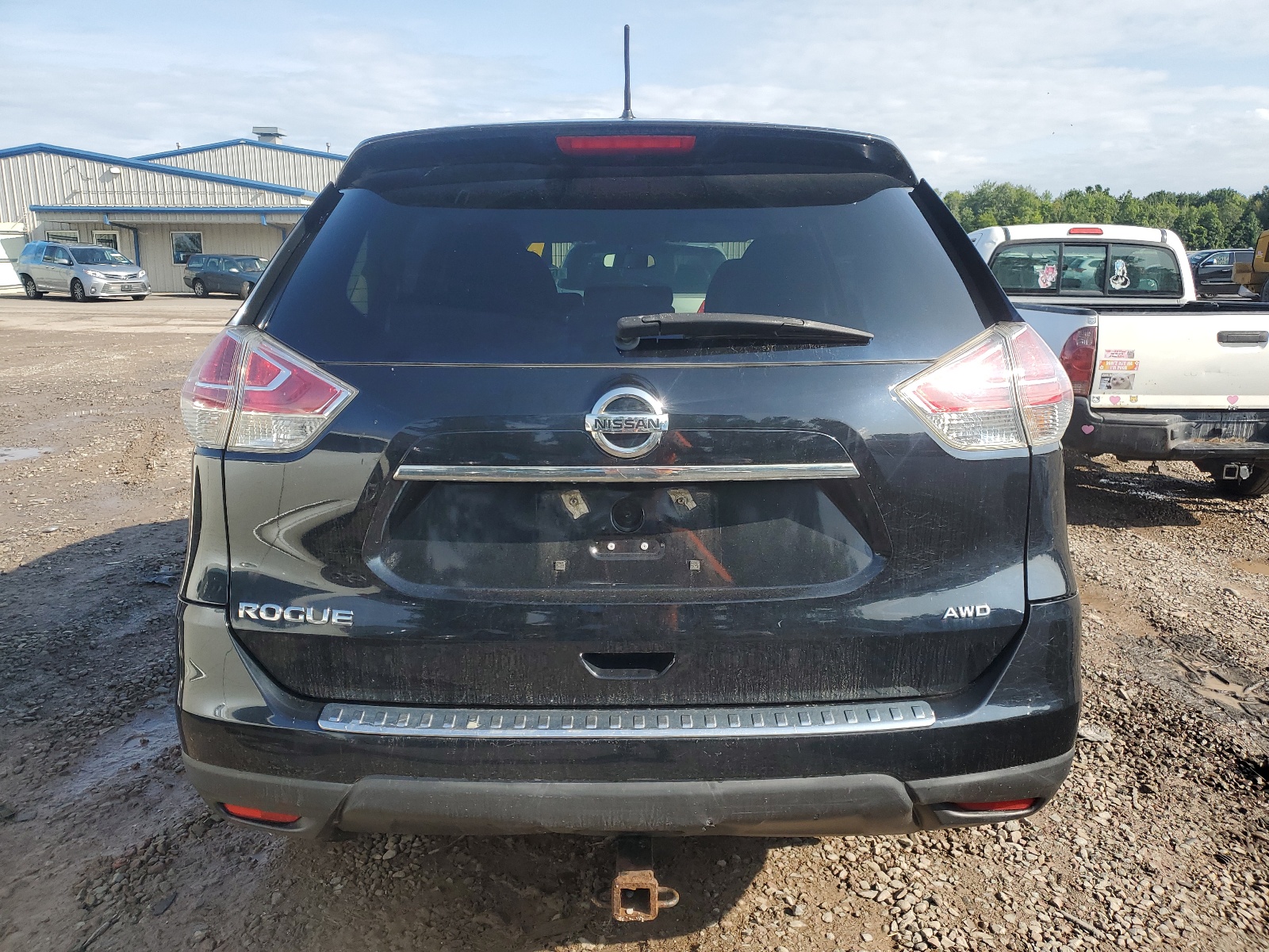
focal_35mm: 26
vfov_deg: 53.1
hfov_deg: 67.3
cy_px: 476
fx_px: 953
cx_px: 634
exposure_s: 1/1667
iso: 50
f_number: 1.5
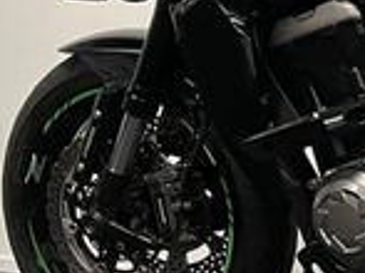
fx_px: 1191
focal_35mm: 113
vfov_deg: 13.0
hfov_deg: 15.7
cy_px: 67
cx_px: 591
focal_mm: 5.1
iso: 100
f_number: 1.6
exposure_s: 1/50
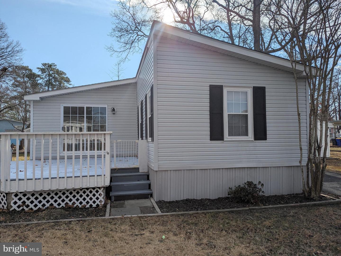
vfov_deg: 56.9
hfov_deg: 71.5
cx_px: 170
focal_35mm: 24
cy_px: 128
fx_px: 237
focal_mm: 6.81
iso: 32
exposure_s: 1/4926
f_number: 1.85
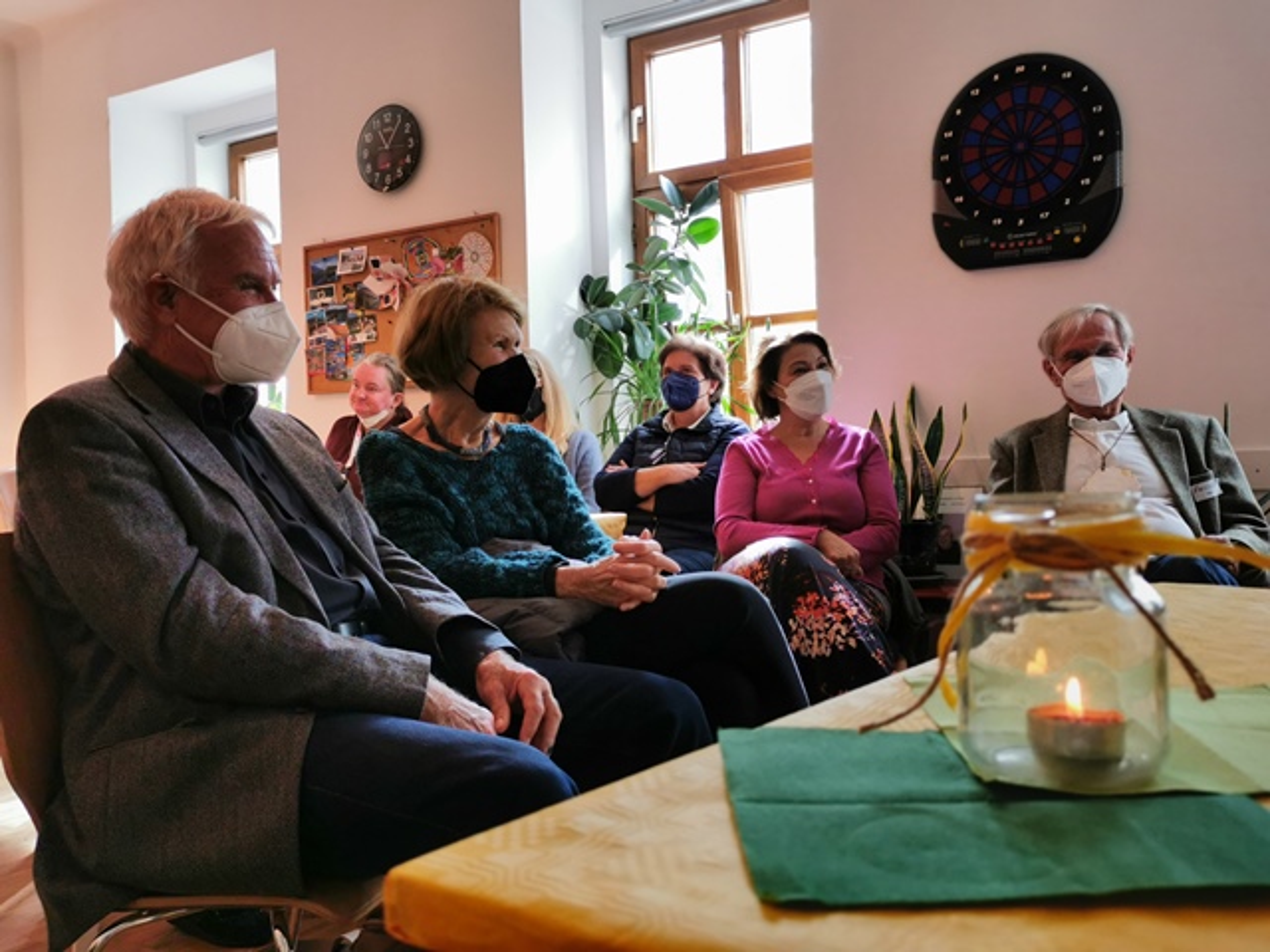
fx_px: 1137
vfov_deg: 45.4
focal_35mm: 31
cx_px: 635
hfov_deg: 58.4
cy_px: 476
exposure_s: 1/100
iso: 80
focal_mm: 5.58
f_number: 1.8
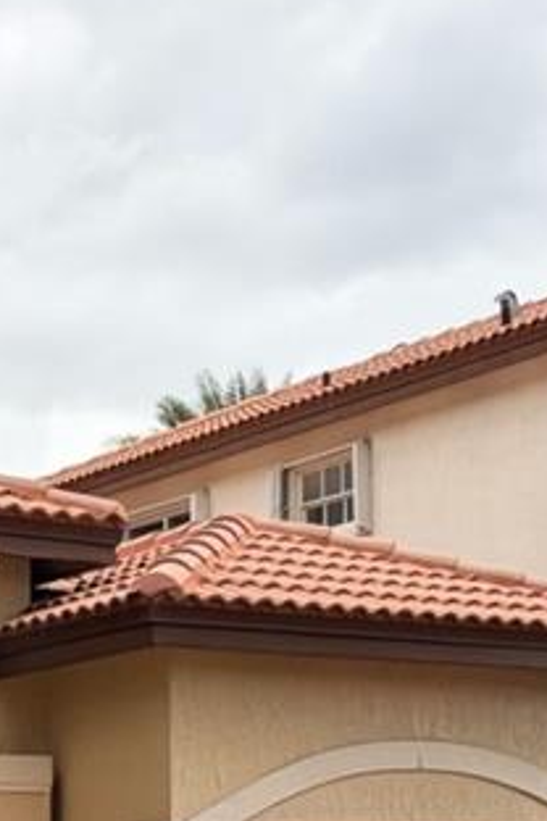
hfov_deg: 13.1
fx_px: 2370
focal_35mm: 104
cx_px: 79
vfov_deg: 18.8
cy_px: 913
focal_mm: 5.96
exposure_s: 1/873
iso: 50
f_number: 1.6
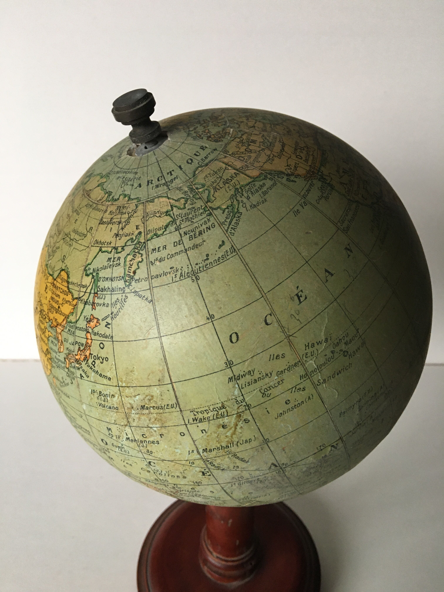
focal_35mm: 29
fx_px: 496
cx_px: 222
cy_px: 296
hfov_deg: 48.2
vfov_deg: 61.7
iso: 160
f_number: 2.2
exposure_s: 1/33
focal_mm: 4.15
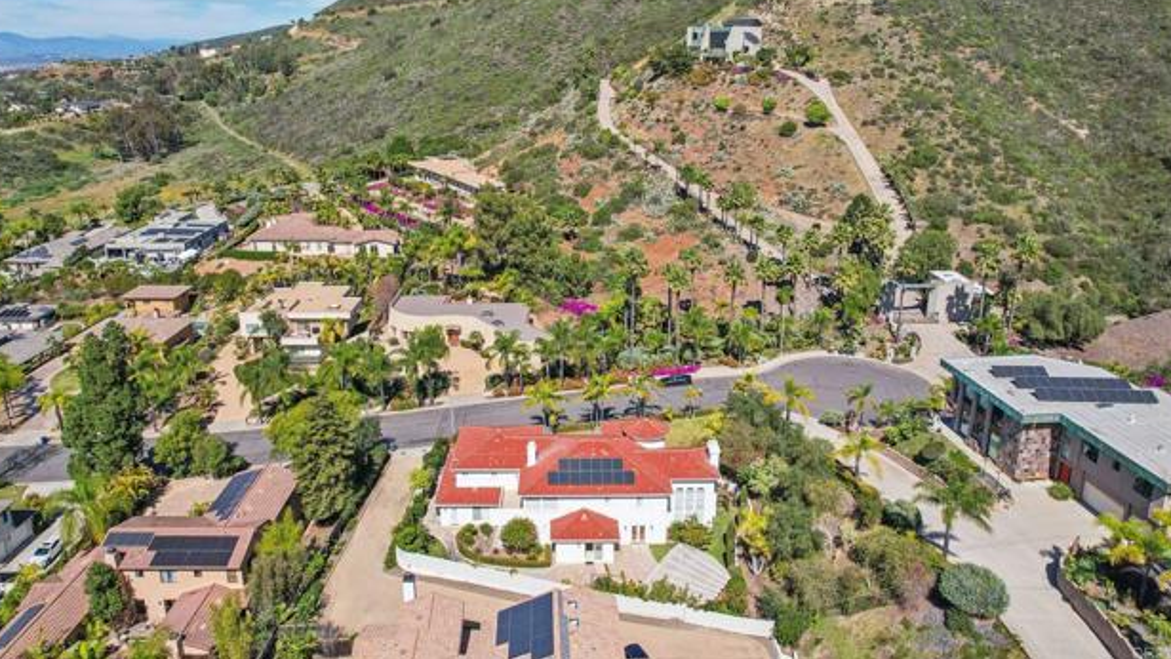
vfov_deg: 47.3
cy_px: 254
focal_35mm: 24
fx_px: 745
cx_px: 581
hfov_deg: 76.3
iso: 130
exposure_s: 1/2500
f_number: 2.8
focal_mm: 8.4
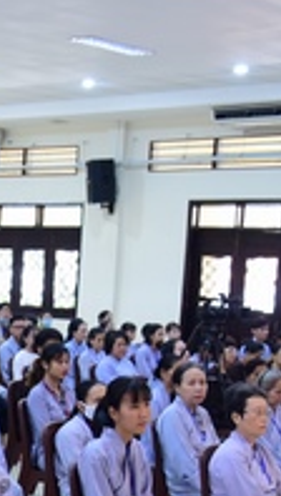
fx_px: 1359
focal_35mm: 103
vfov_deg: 20.5
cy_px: 396
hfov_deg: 11.0
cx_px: -223
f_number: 4
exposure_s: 1/25
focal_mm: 30
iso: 800
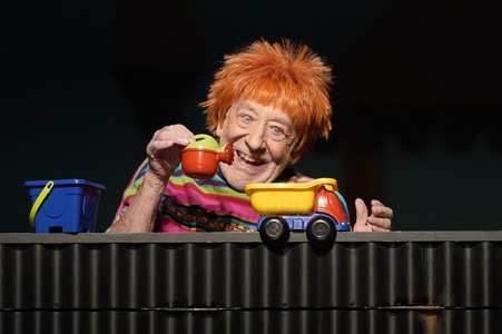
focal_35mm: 200
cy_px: 167
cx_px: 251
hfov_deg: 10.3
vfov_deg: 6.9
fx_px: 2787
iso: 2000
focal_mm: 200
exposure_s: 1/250
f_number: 5.6
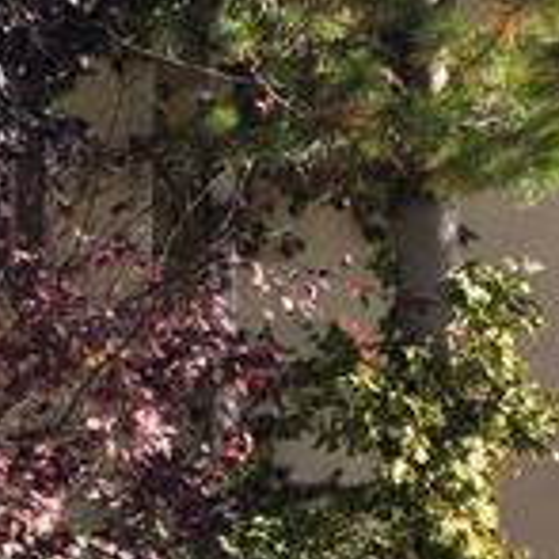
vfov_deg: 12.1
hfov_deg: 9.2
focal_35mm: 142
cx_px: -1236
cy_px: -38
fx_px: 2594
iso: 80
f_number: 1.7
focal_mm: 6.3
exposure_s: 1/2572
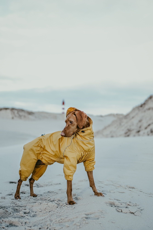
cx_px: 76
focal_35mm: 45
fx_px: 287
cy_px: 115
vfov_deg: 43.6
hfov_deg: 29.9
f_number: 1.6
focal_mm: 30
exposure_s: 1/2500
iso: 400
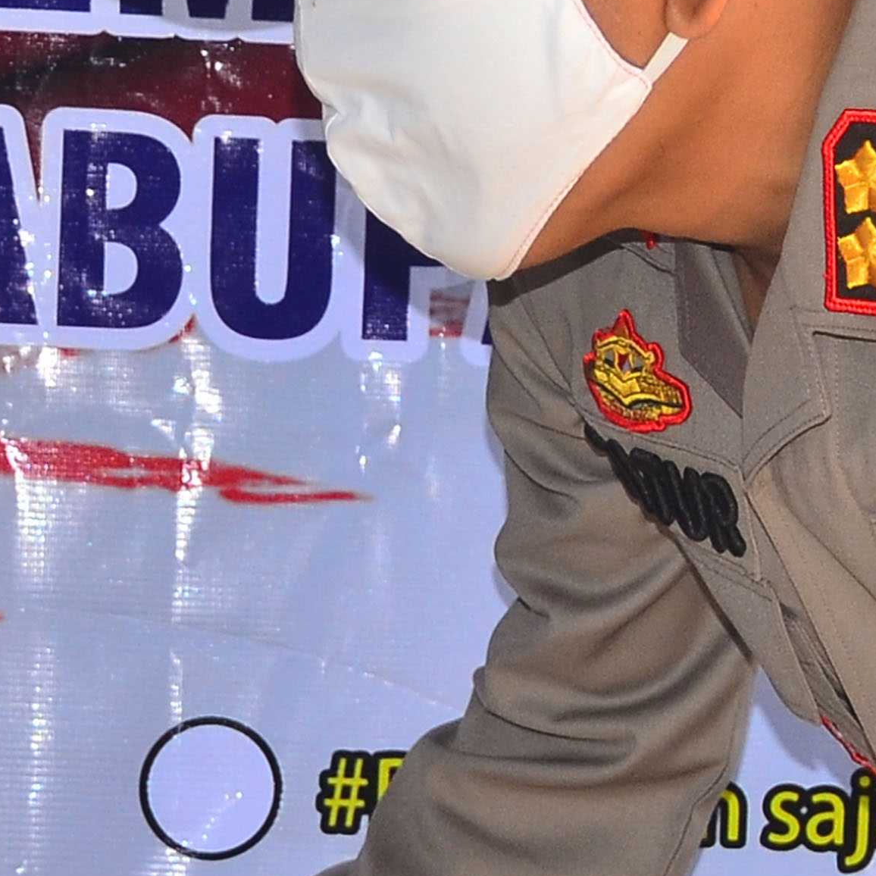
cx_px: 68
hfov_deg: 12.3
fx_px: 4037
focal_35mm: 141
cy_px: 631
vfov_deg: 12.4
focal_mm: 26
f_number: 4.2
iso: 280
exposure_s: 1/320
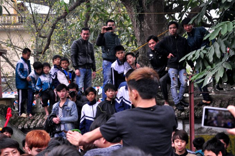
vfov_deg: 16.5
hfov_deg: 24.7
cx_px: 118
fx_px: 538
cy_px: 78
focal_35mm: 82
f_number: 6.3
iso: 800
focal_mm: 55
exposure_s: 1/250
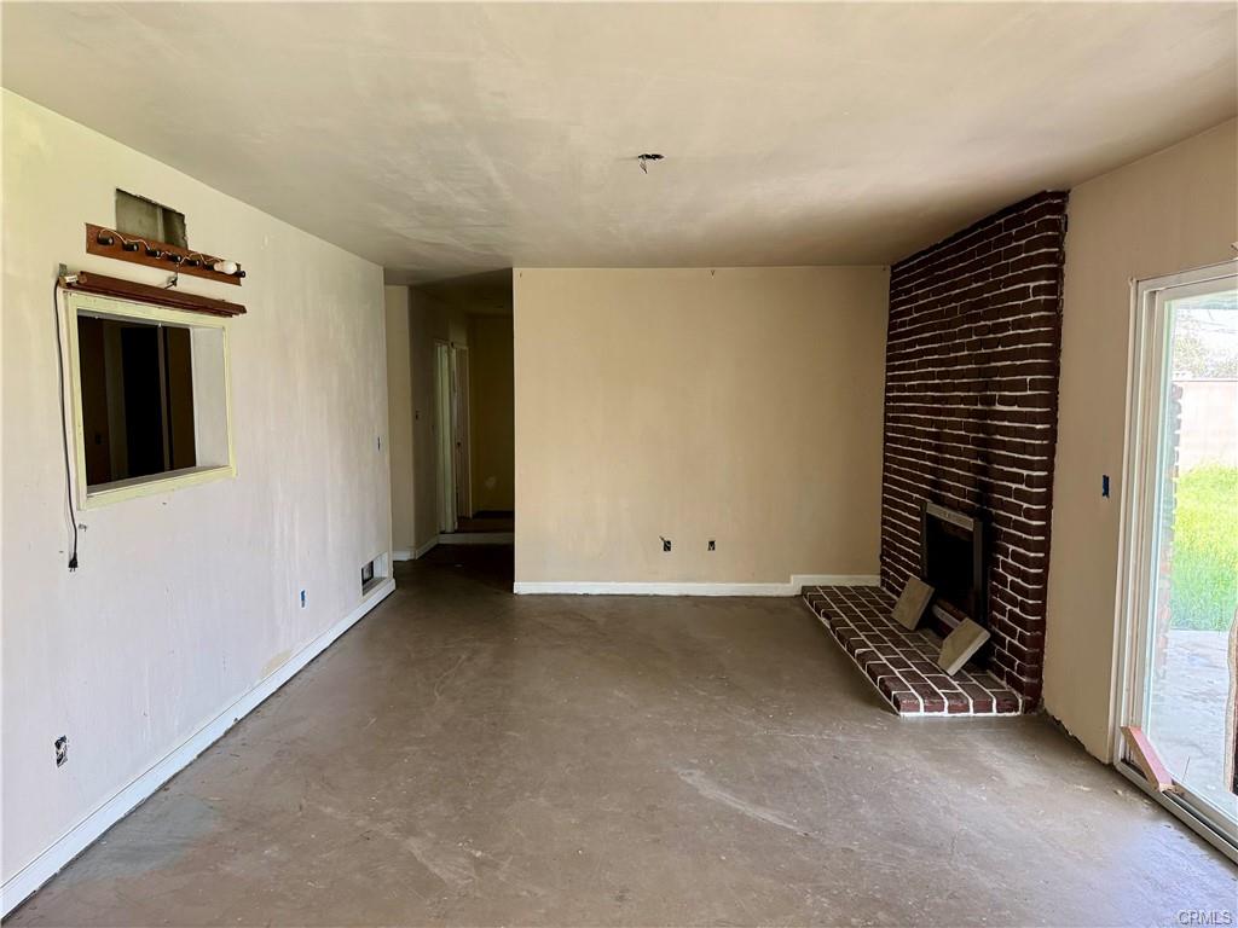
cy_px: 464
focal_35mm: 24
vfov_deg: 56.8
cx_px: 619
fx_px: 858
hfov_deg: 71.6
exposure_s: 1/89
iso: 200
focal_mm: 6.76
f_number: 1.78
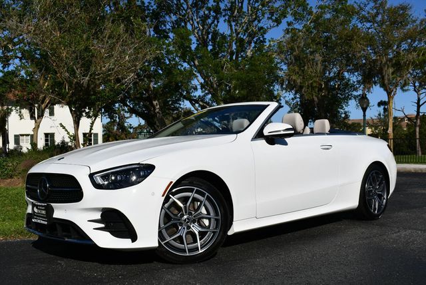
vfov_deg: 33.5
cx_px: 213
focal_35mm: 40
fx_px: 474
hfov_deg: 48.4
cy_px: 142
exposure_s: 1/400
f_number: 10
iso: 100
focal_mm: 20
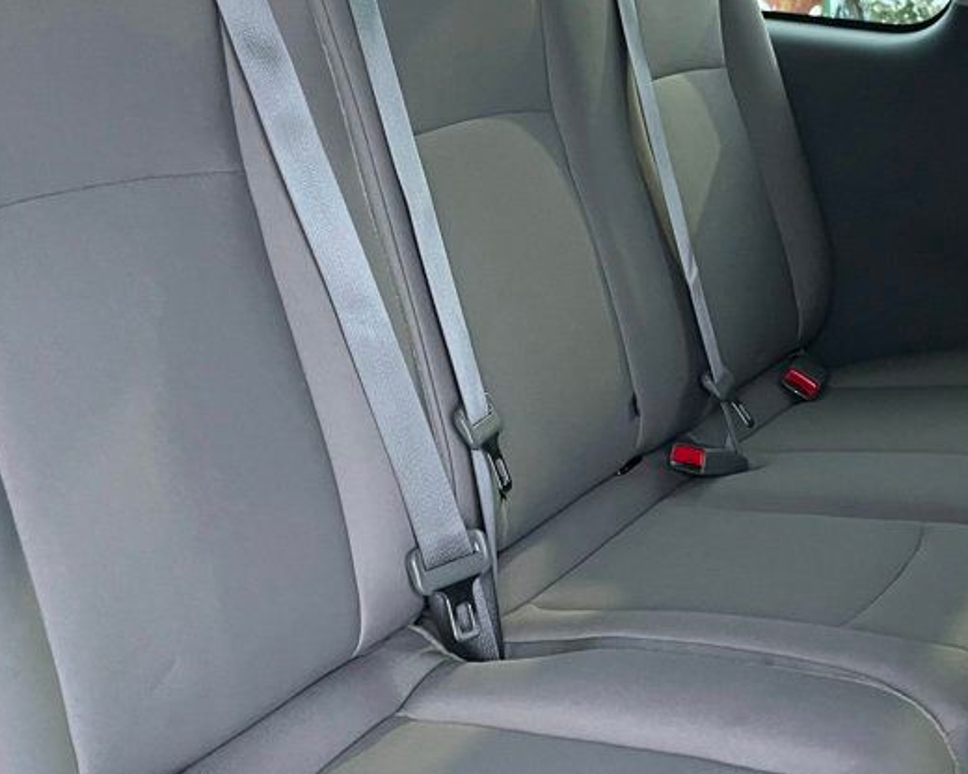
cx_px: 497
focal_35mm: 50
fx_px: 1432
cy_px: 266
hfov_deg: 37.3
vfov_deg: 30.1
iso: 640
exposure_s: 1/37
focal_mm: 5.1
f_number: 1.6
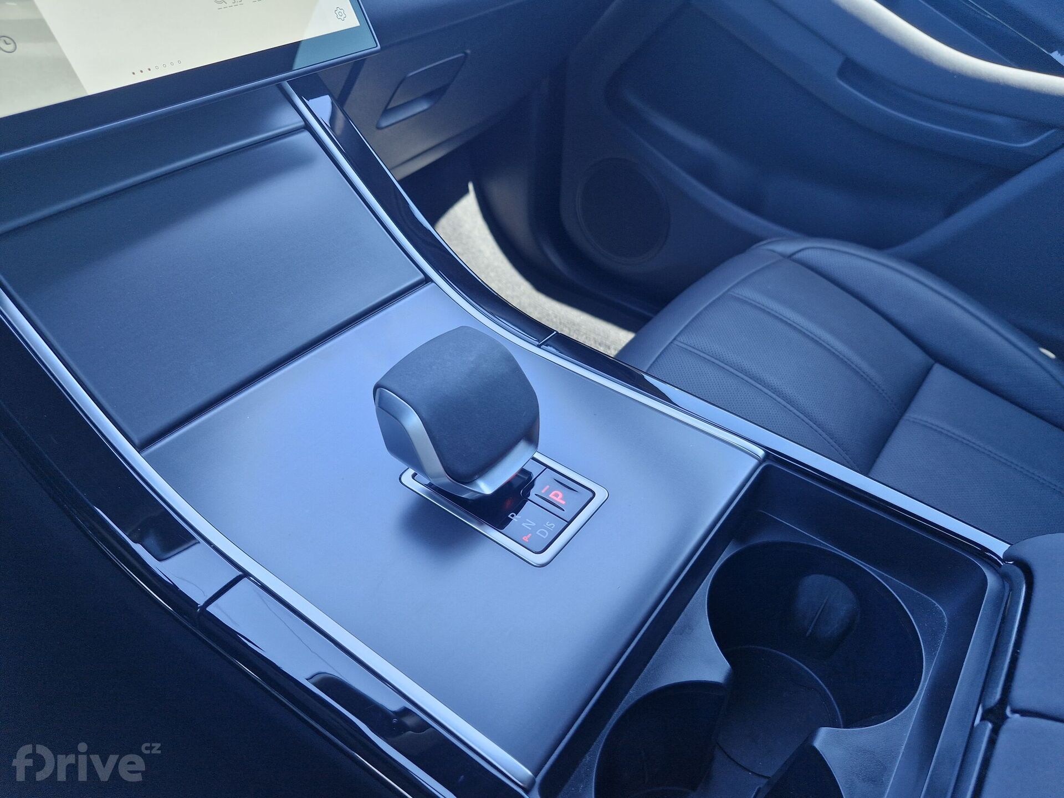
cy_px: 399
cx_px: 532
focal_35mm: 23
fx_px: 707
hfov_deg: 73.9
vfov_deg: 58.9
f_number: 1.8
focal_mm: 5.54
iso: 50
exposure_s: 1/50
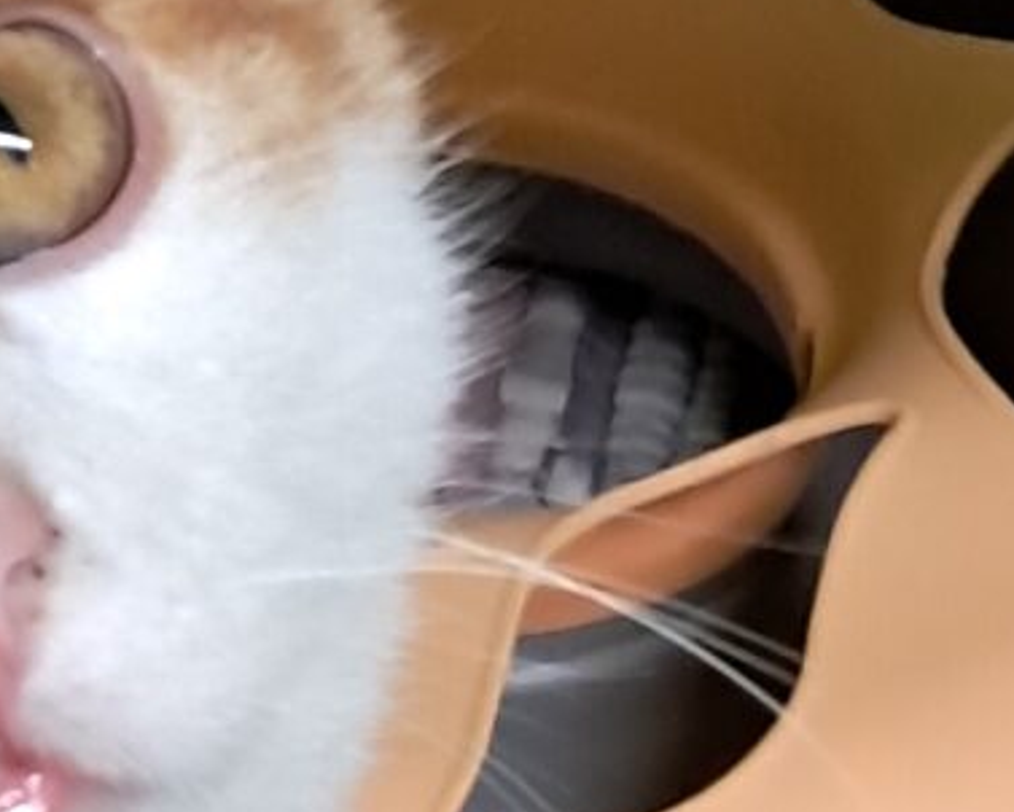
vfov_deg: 8.6
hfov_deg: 9.9
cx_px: -1087
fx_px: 5375
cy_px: -75
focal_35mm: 179
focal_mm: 4
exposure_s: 1/33
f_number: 1.8
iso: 640
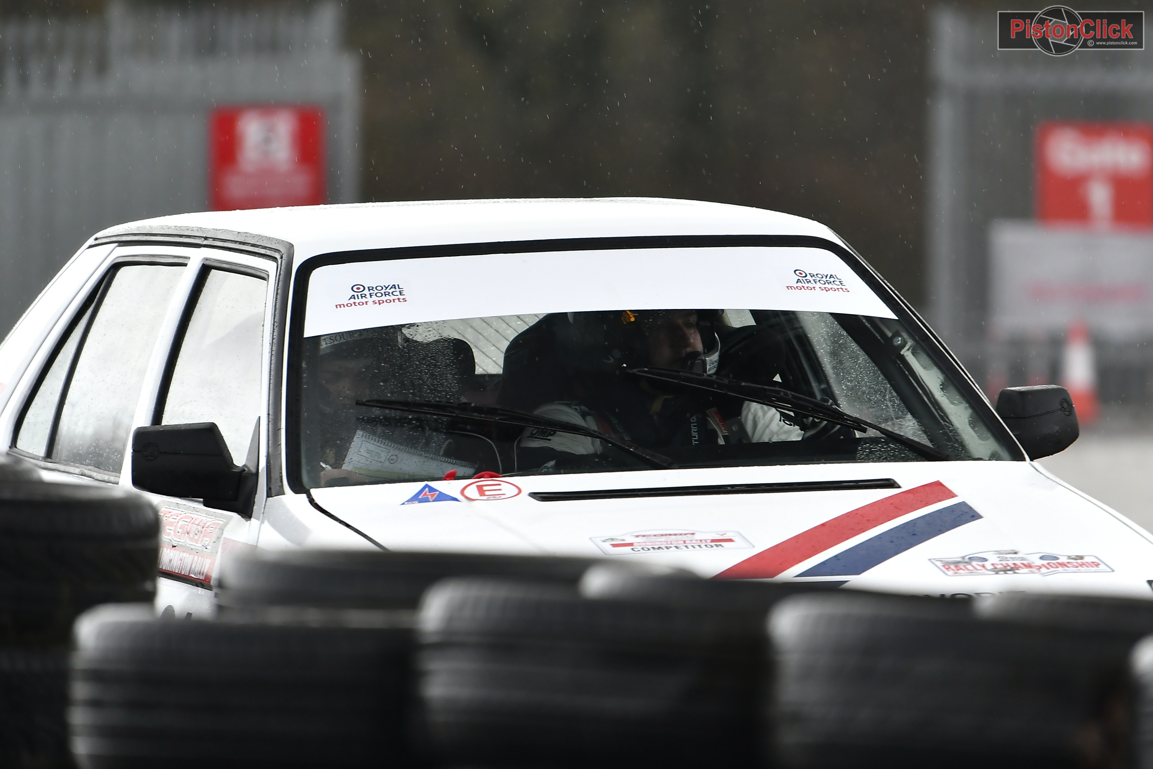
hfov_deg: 6.8
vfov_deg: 4.6
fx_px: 9640
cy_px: 384
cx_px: 576
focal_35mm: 301
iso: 560
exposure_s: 1/400
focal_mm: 200
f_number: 2.8
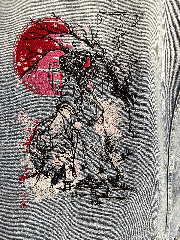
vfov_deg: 69.4
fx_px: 173
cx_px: 90
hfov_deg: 54.9
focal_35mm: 25
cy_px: 120
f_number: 1.6
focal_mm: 5.1
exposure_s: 1/60
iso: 320
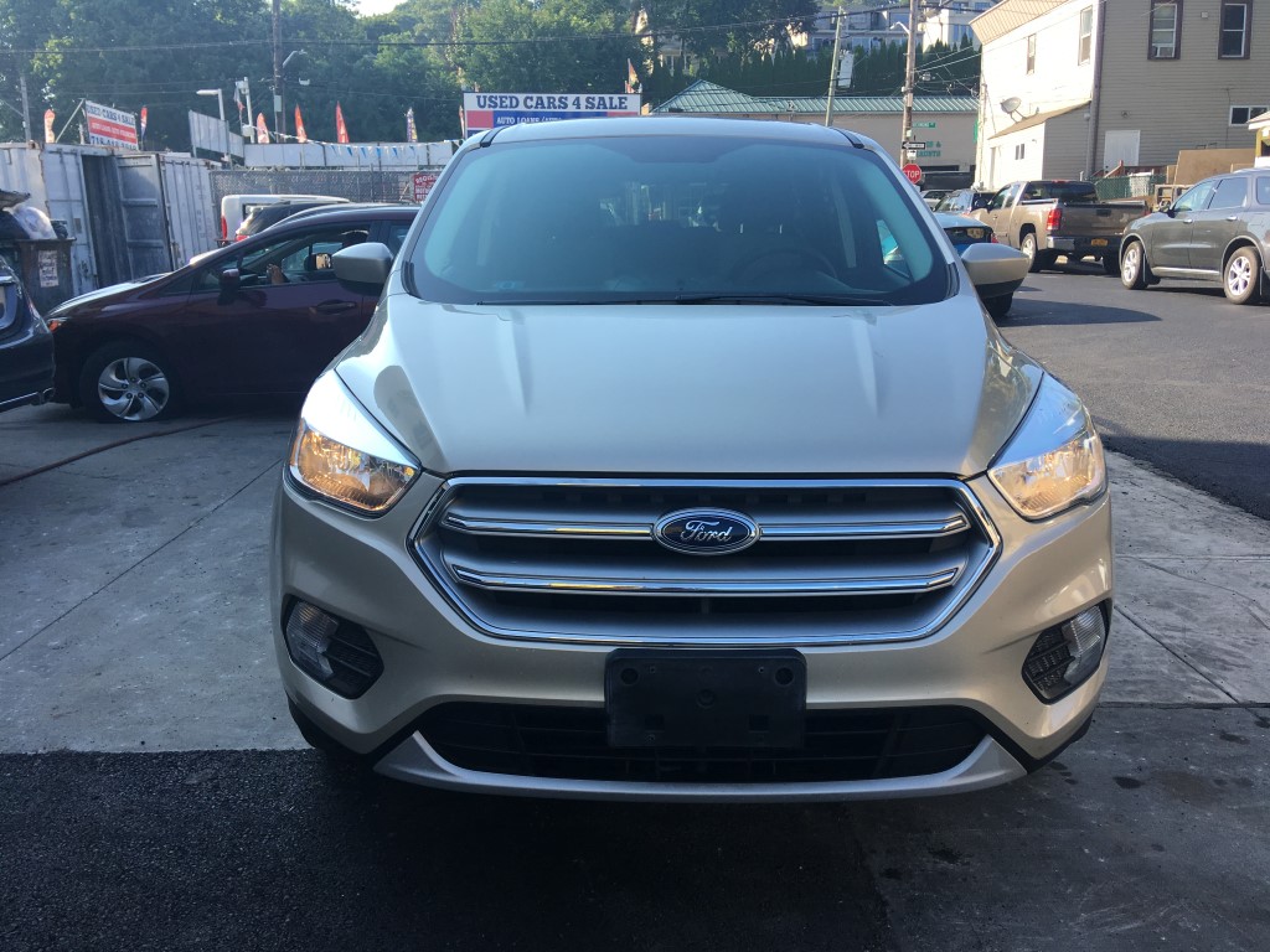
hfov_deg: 61.7
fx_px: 1064
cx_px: 635
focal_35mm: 29
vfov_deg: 48.2
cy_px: 476
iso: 25
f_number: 2.2
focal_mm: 4.15
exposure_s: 1/463
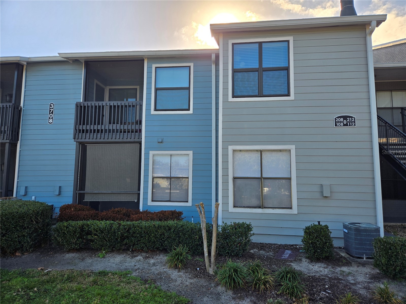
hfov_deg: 73.9
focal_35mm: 23
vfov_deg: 58.9
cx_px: 203
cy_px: 152
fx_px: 270
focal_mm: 5.4
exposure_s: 1/1369
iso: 25
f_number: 1.8
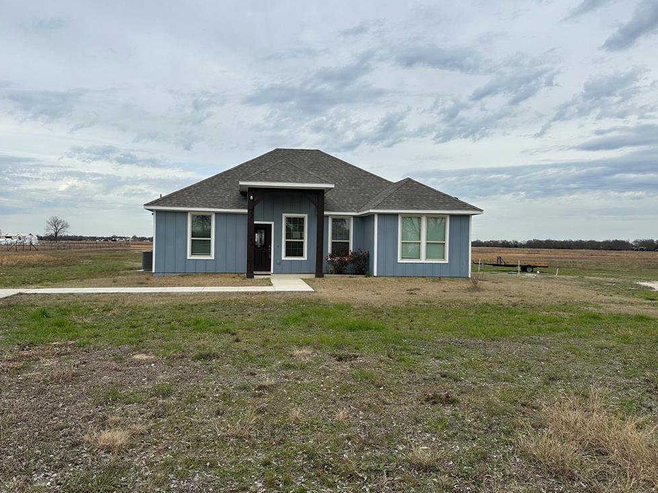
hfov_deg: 69.4
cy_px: 242
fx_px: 475
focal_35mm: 25
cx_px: 317
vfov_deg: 54.9
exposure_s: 1/3058
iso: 80
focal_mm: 6.86
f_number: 1.78
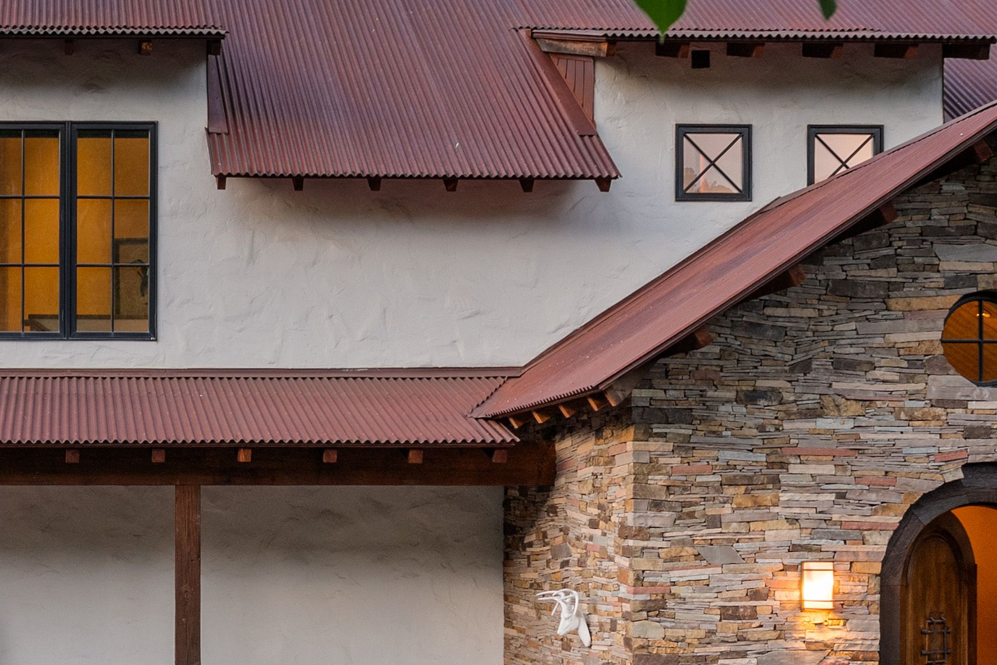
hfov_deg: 32.6
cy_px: 564
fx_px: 1606
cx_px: 87
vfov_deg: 22.9
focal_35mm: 58
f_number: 7.1
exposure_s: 1/8
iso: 640
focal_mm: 17
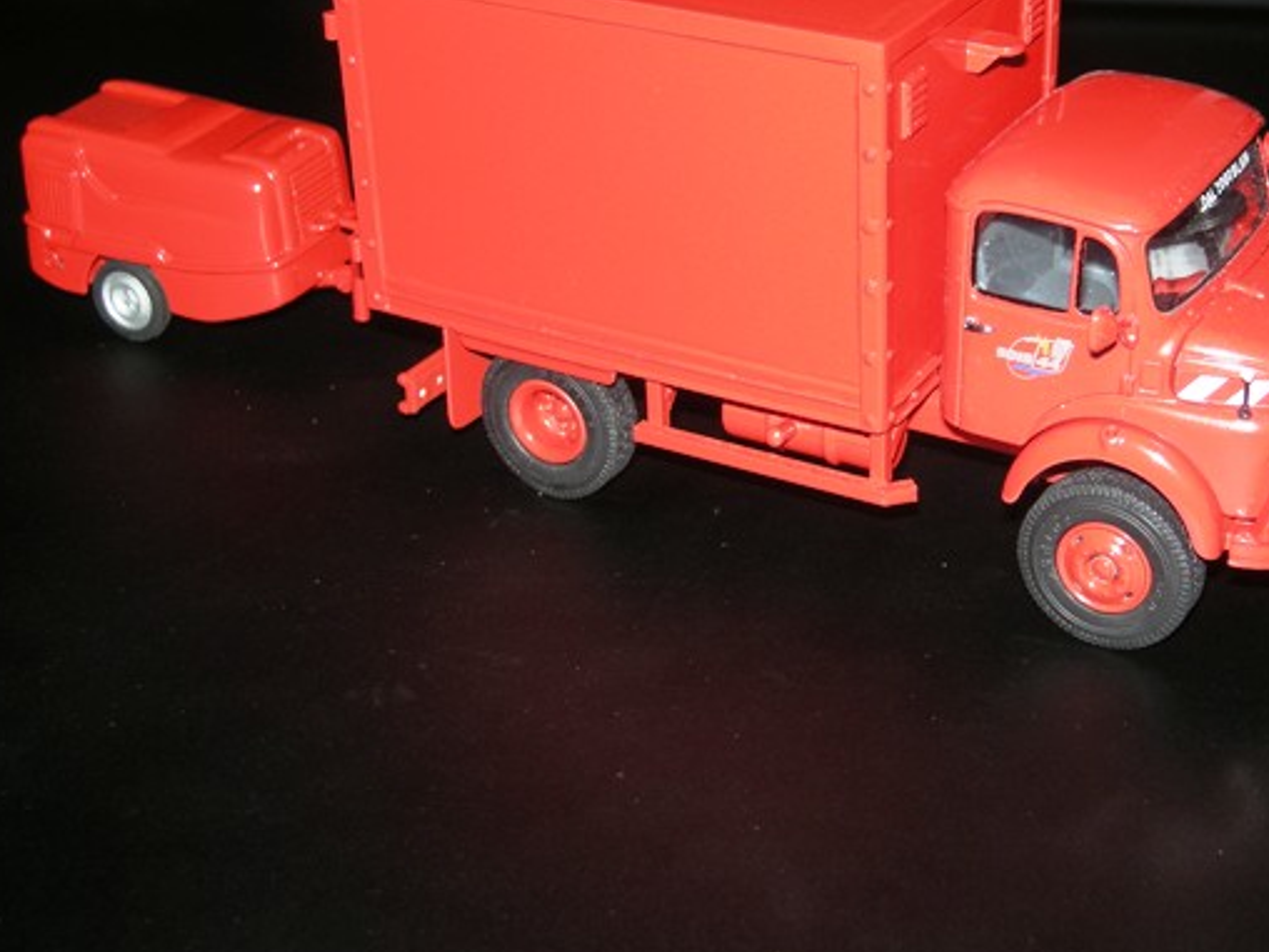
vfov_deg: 21.6
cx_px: 764
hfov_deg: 28.5
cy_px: 390
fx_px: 2493
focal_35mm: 68
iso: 64
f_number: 6.7
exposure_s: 1/60
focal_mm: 8.8
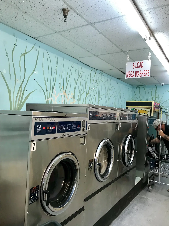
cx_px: 84
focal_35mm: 28
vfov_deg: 63.4
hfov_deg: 49.7
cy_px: 113
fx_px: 182
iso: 40
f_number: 1.8
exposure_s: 1/30
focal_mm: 3.99
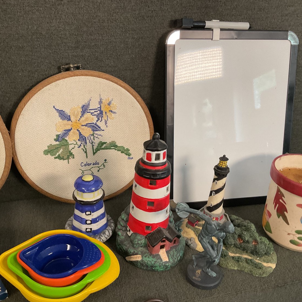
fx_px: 345
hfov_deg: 47.1
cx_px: 134
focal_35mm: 35
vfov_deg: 47.2
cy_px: 149
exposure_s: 1/60
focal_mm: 3
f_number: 1.8
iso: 160
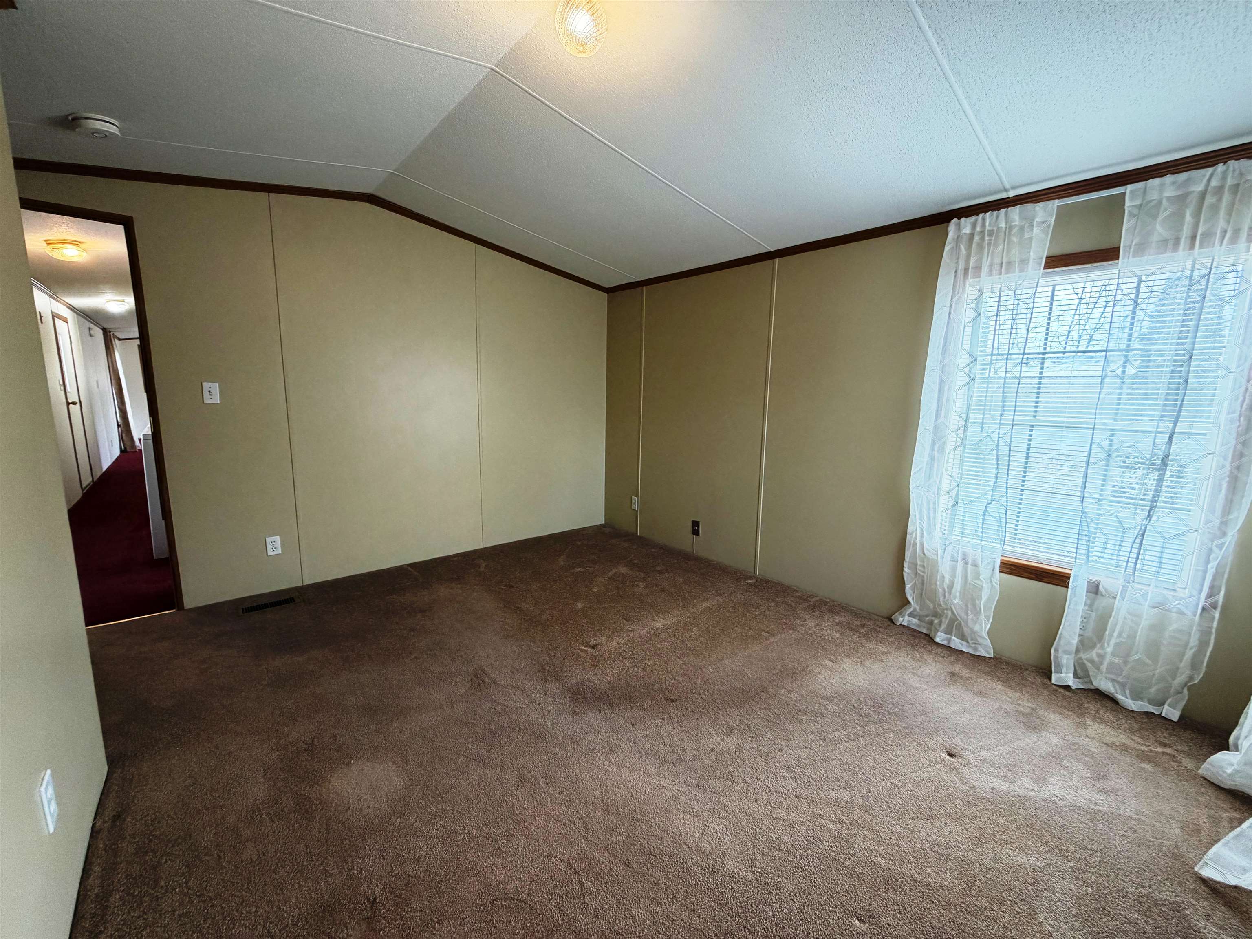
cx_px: 626
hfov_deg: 102.1
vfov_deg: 85.7
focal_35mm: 14
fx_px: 506
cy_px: 470
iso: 250
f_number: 2.2
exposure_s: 1/120
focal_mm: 2.22
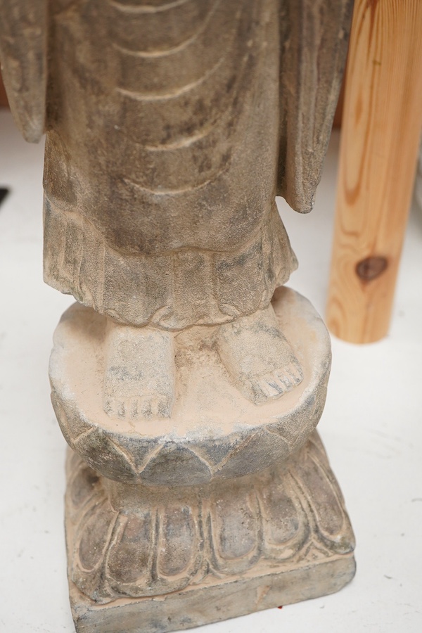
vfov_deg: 43.6
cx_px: 211
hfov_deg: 29.9
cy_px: 316
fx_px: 791
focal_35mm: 45
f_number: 4.5
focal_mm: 30
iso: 1250
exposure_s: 1/125
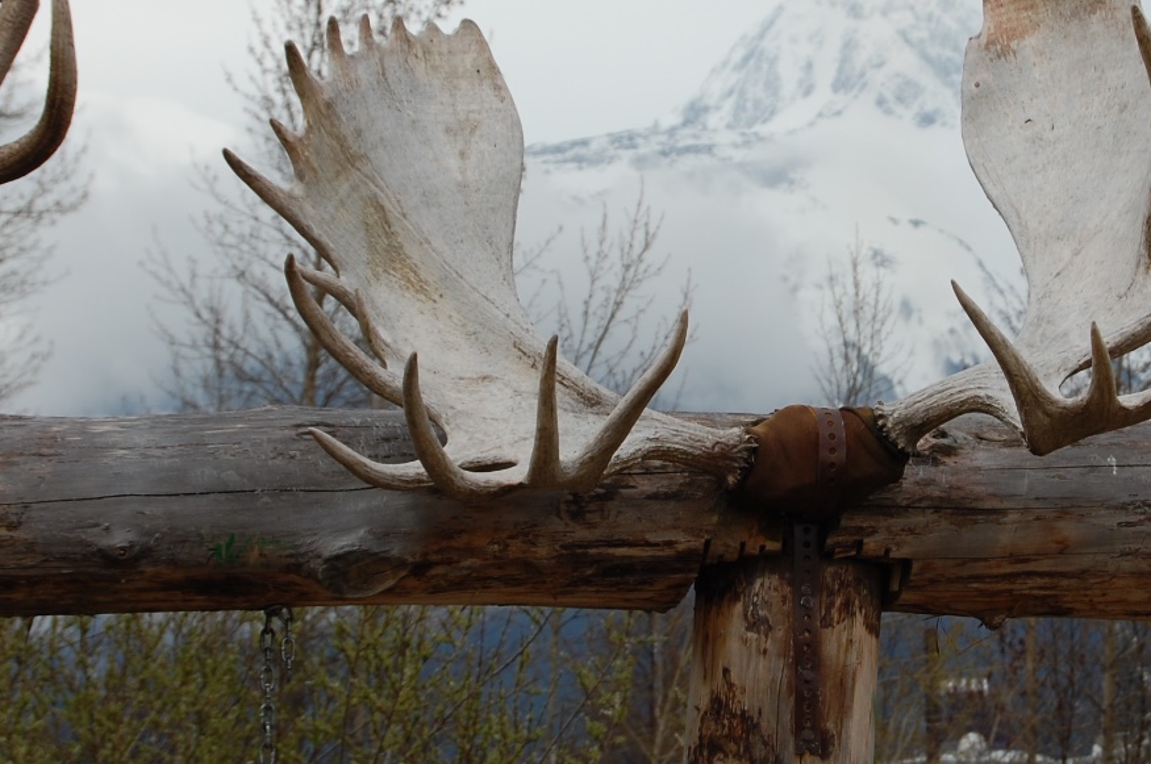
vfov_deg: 9.1
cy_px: 201
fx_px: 4819
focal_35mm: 151
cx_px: 780
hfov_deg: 13.6
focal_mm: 55
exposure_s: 1/320
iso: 200
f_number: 9
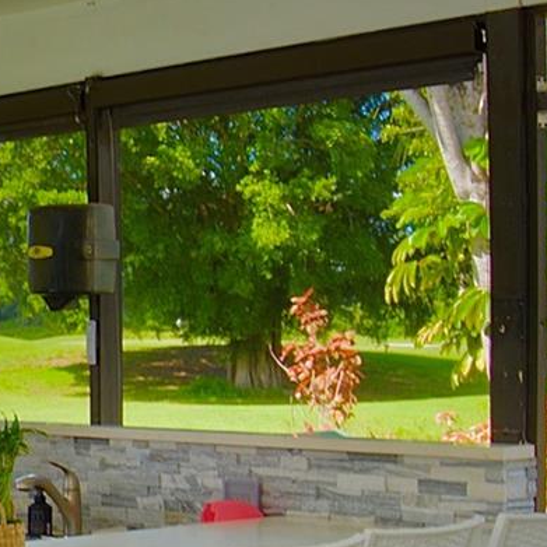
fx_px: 1806
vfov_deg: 17.2
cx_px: -360
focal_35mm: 101
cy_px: 383
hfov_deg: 15.4
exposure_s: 1/160
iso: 200
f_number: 8
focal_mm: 14
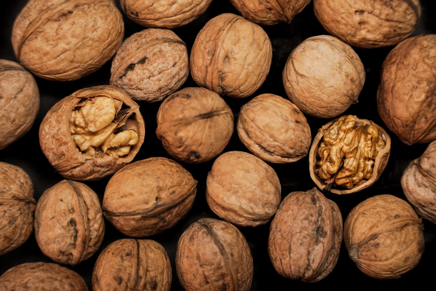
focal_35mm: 70
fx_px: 848
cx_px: 218
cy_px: 146
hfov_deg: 28.8
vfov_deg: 19.5
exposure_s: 1/100
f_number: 4.5
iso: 250
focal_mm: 70
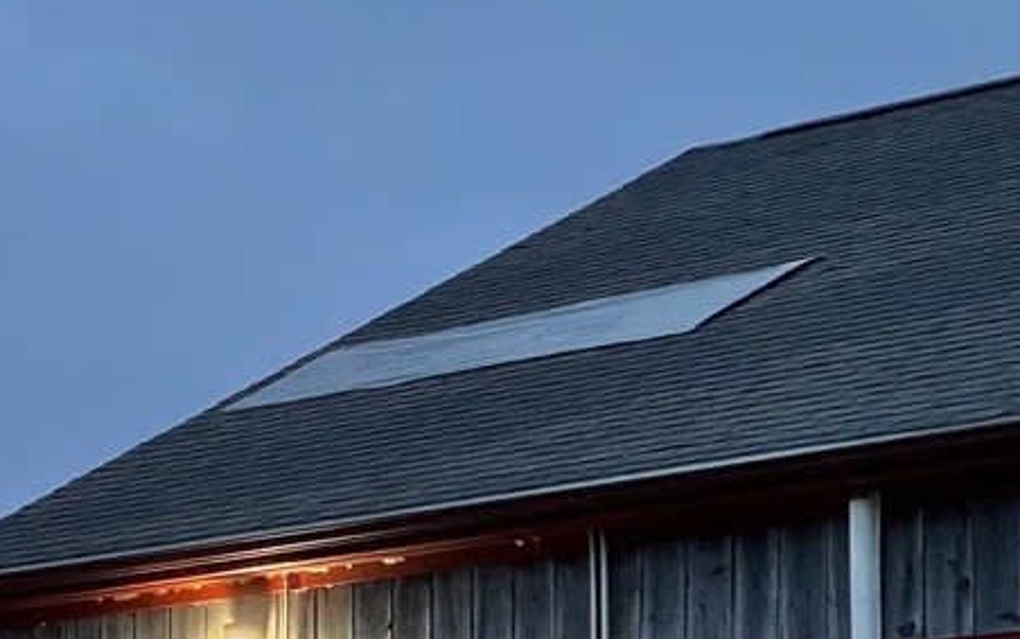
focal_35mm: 156
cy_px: 842
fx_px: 4339
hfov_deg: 12.9
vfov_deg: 8.3
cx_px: -388
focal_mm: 6
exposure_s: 1/60
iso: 500
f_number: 2
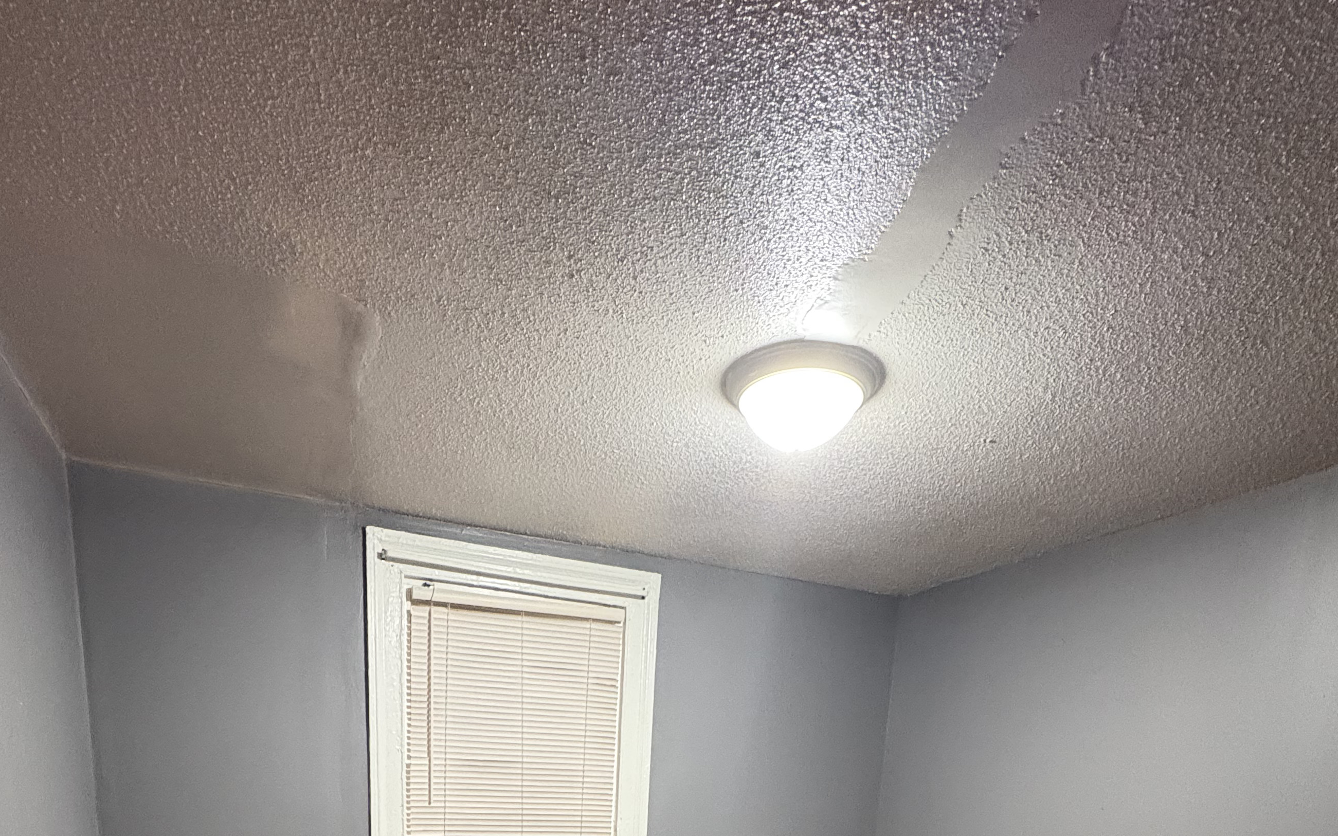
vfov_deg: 39.7
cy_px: 979
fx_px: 839
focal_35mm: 23
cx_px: 610
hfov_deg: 77.0
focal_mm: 2.22
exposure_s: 1/30
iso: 1000
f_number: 2.2
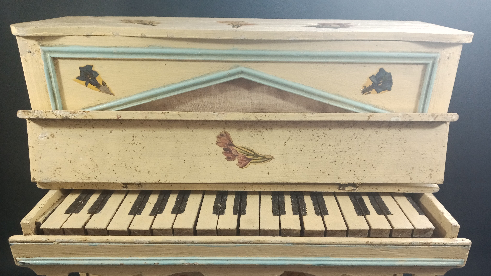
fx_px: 391
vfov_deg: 38.4
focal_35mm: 30
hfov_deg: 64.3
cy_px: 187
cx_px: 248
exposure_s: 1/33.3
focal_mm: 3.54
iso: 132
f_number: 2
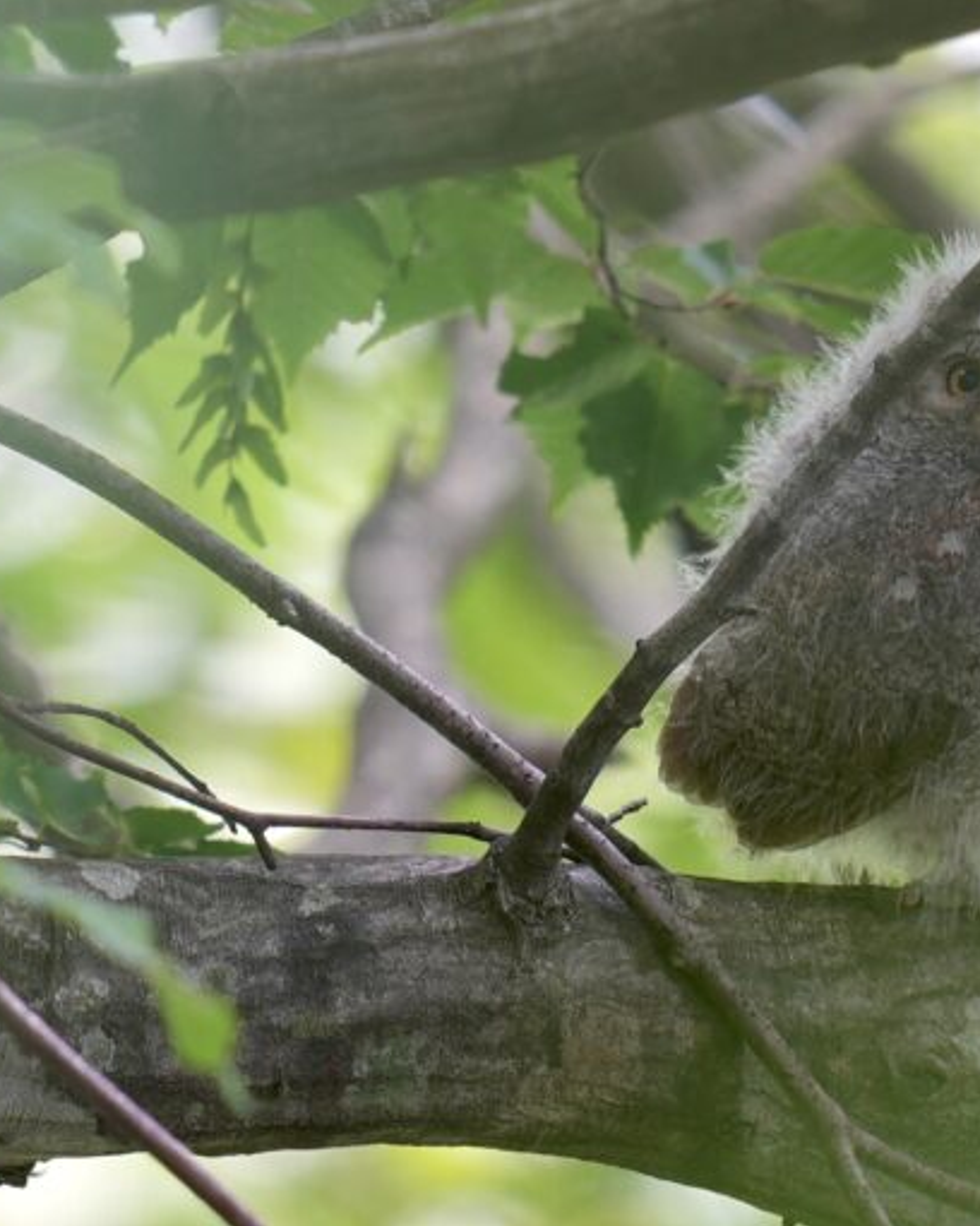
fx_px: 46117
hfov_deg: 1.2
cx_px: 773
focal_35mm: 1272
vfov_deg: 1.5
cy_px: 613
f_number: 4
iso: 100
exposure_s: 1/15
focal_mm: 600
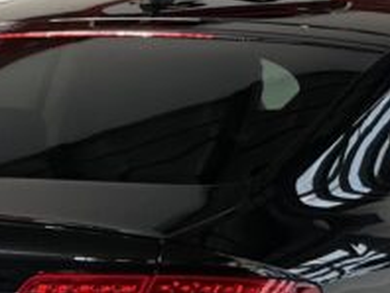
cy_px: 151
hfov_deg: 6.4
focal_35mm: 311
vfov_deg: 4.8
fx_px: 3508
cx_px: 266
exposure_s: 1/25
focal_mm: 9
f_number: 2.8
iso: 400
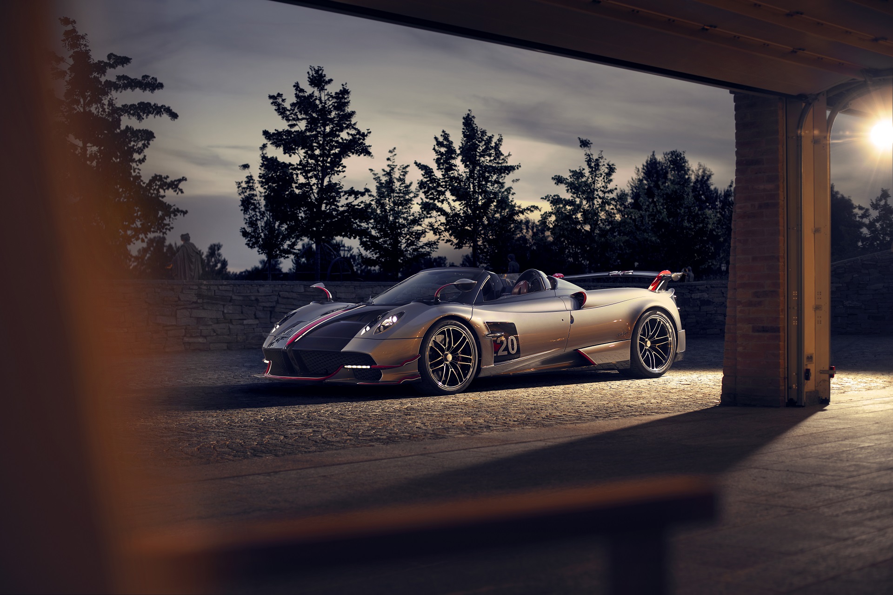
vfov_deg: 27.0
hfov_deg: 39.6
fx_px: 1240
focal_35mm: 50
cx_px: 446
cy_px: 298
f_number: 3.5
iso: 100
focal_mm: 50
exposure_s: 1/40
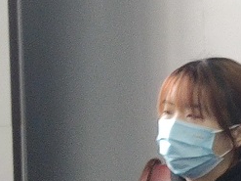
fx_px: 1795
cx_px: 504
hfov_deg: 7.3
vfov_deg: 5.7
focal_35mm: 258
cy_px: -31
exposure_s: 1/100
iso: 505
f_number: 1.75
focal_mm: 4.75
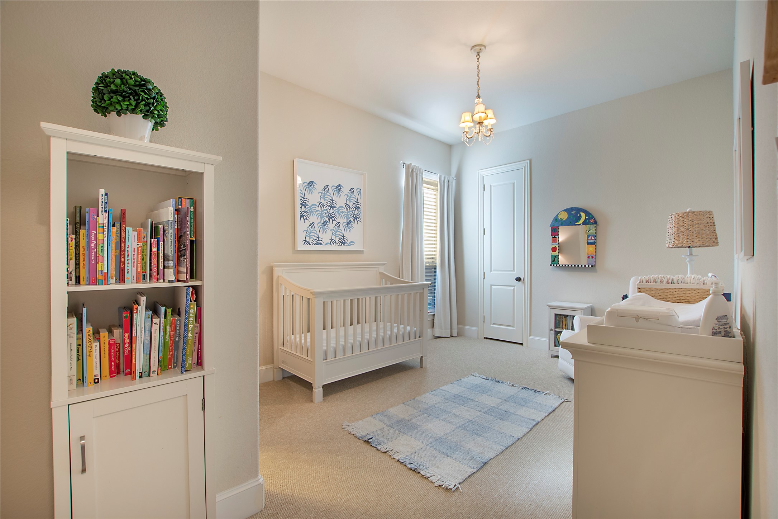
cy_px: 260
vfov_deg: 77.3
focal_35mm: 15
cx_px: 389
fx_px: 324
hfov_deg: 100.4
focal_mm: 10
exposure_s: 1/10
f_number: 5.6
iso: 100
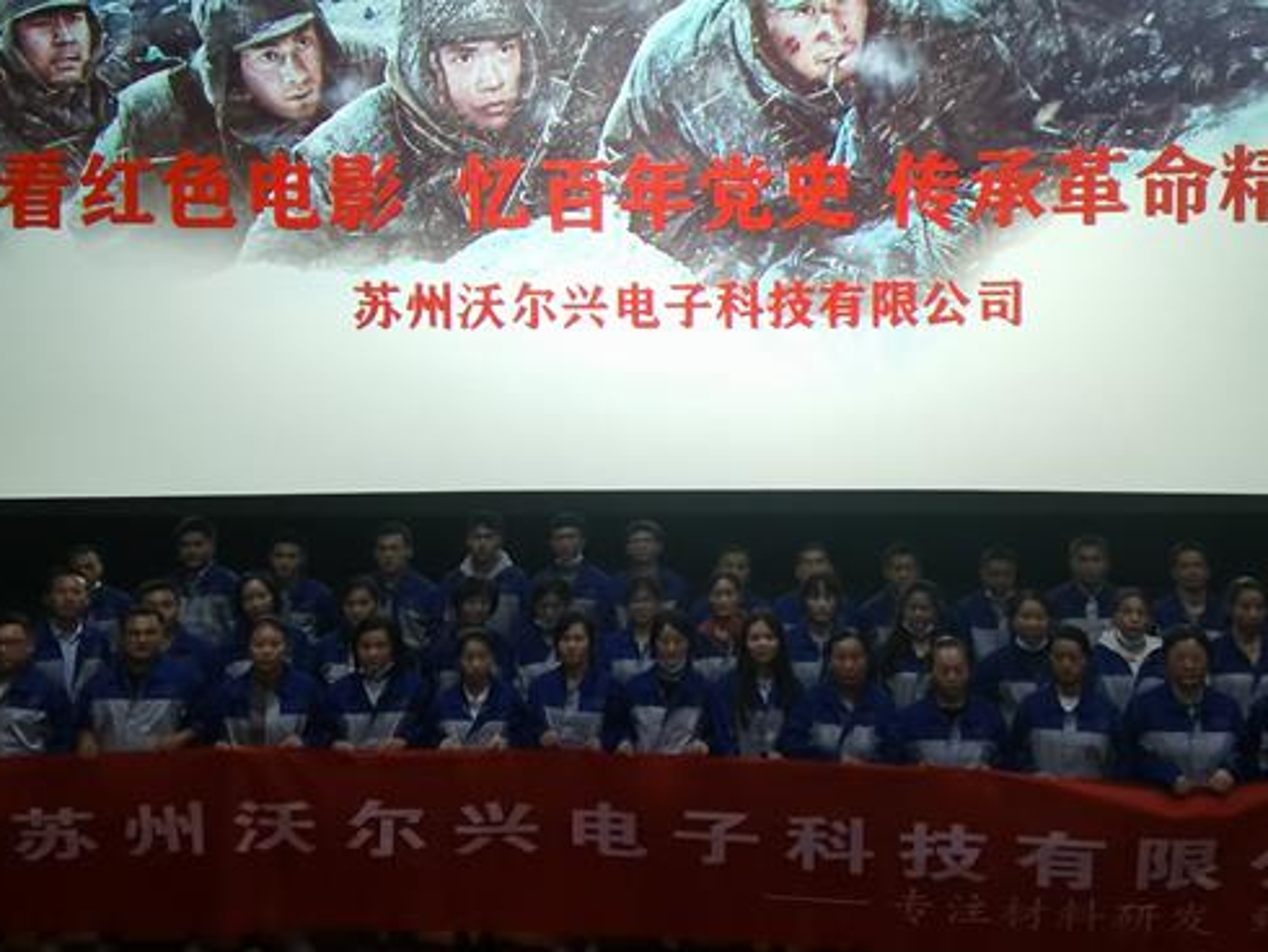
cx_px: 709
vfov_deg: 45.3
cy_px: 404
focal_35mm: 31
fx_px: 1136
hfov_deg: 58.2
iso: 400
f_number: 2.2
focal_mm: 2.26
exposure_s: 1/33.3
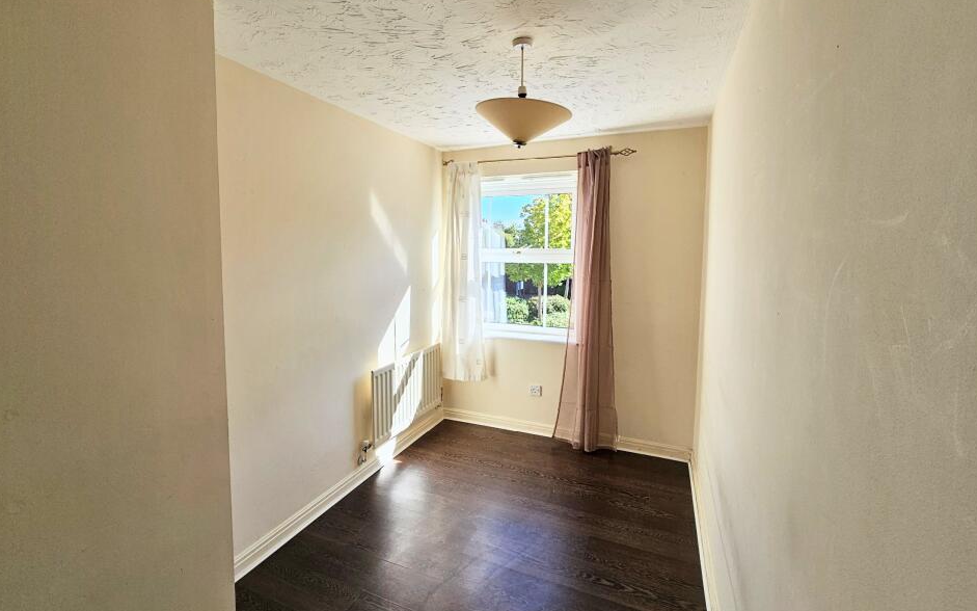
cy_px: 286
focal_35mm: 15
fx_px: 399
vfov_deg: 74.7
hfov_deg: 101.4
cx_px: 477
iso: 50
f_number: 2.2
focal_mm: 2.2
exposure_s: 1/273
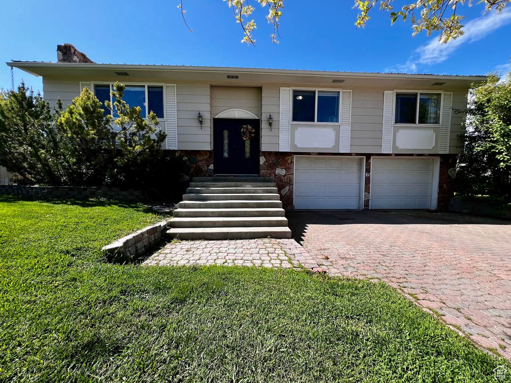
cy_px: 192
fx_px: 192
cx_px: 256
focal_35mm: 13
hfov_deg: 106.2
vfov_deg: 89.9
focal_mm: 1.57
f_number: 1.8
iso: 32
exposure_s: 1/889
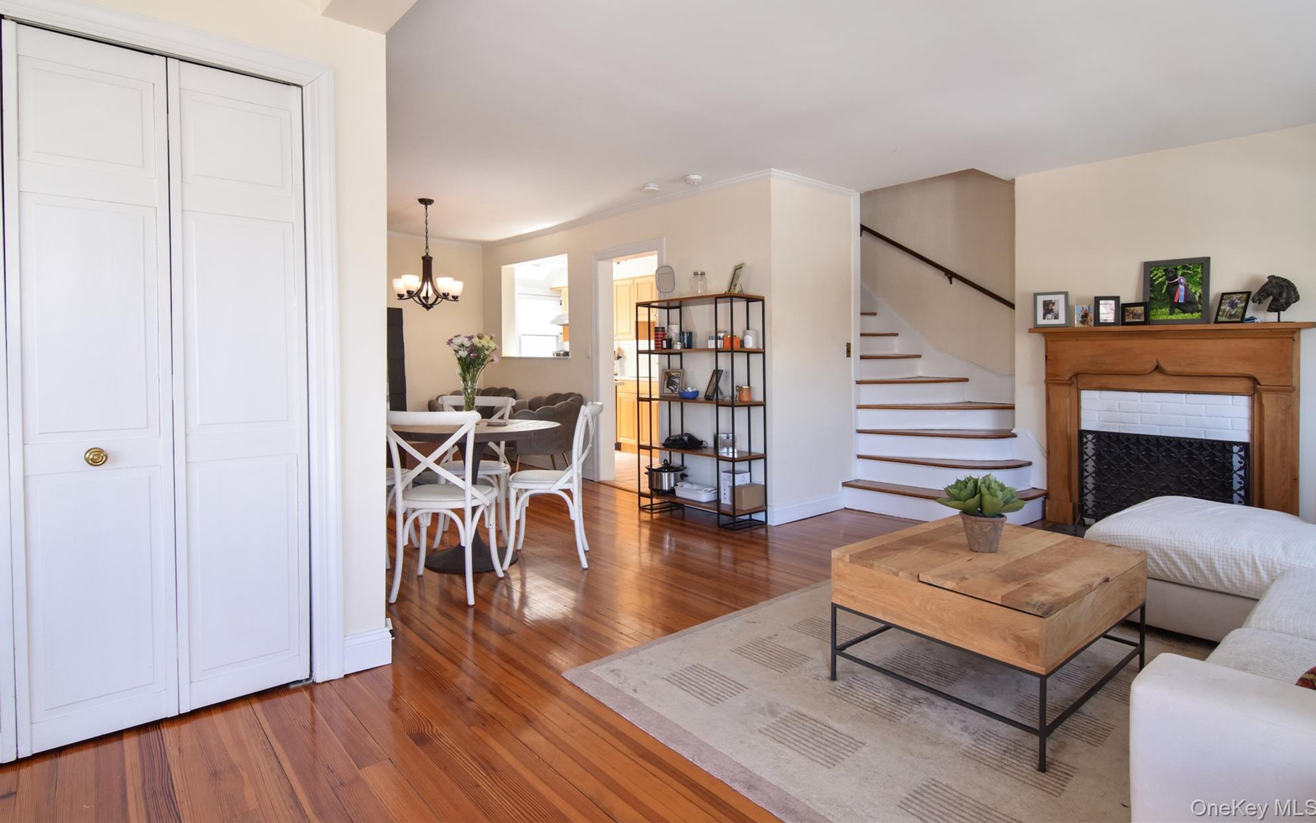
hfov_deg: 92.6
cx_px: 641
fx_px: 629
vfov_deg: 66.2
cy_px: 366
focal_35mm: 18
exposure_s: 1/30
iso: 640
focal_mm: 11
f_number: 8
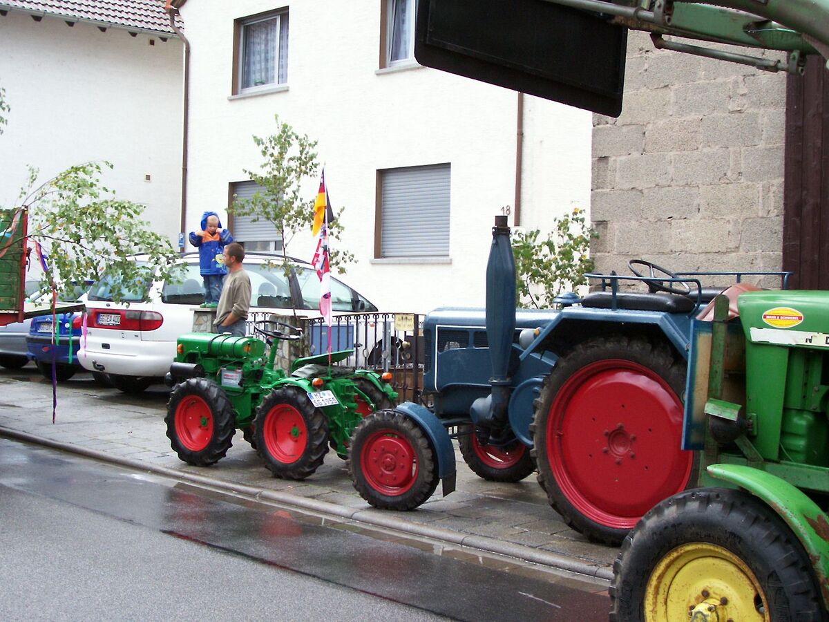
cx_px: 414
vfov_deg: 27.5
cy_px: 311
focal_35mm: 53
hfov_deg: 36.2
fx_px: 1269
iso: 80
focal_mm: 8.7
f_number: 3.2
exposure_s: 1/349
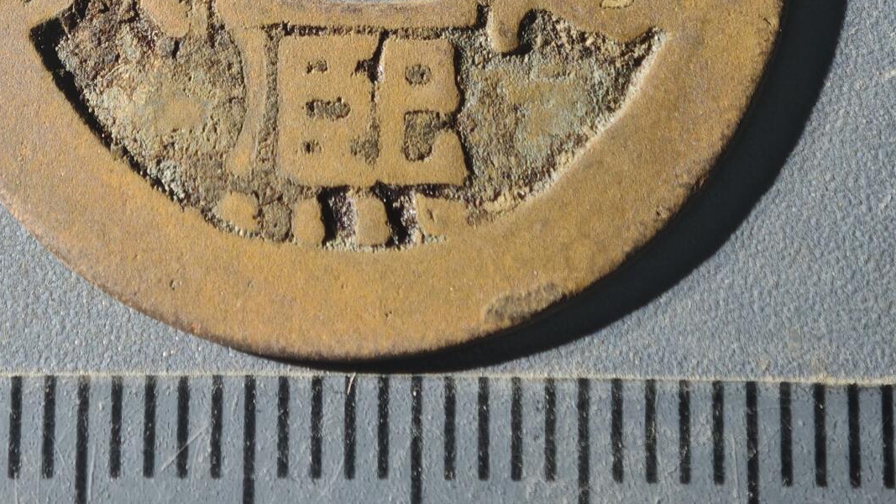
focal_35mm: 158
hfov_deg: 13.6
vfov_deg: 7.6
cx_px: 369
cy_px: -148
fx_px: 3754
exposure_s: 1/100
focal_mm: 9
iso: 400
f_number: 2
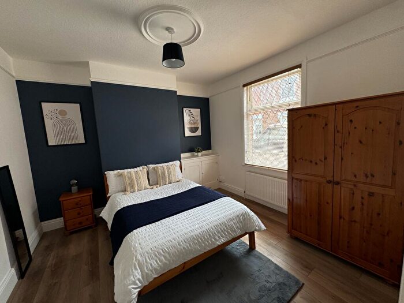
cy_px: 152
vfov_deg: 85.7
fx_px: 163
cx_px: 202
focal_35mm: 14
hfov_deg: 102.1
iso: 64
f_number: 2.2
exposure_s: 1/100
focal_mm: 2.22
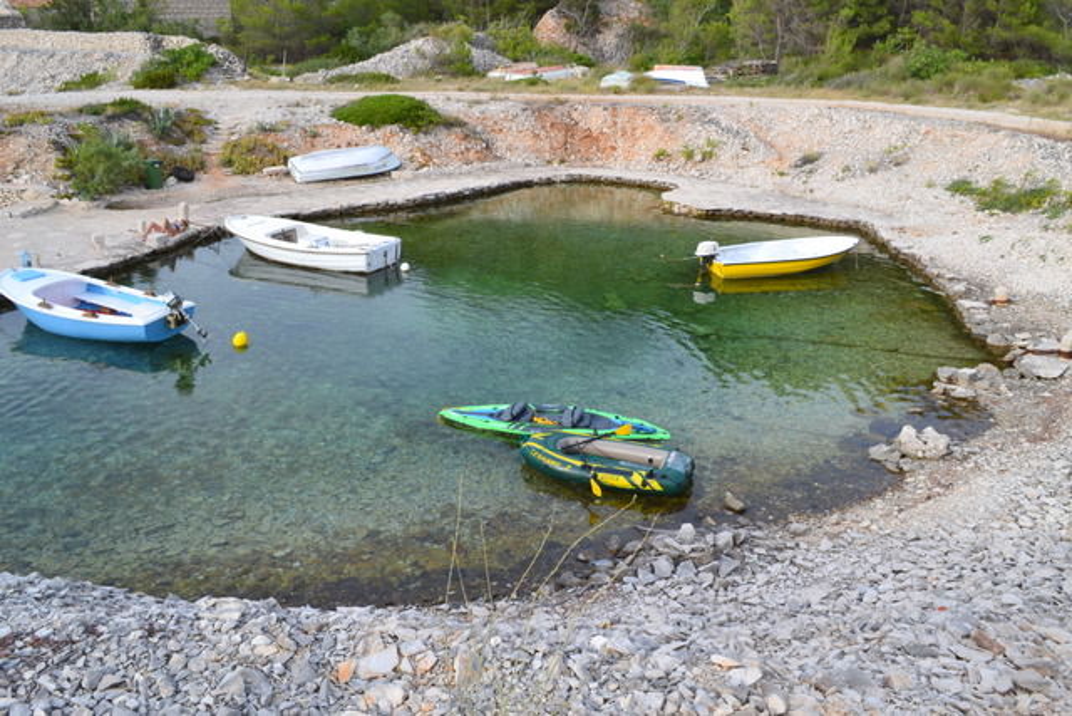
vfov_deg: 43.6
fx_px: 893
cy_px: 358
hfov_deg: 61.9
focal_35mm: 30
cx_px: 536
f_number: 10
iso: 400
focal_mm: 20
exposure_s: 1/250
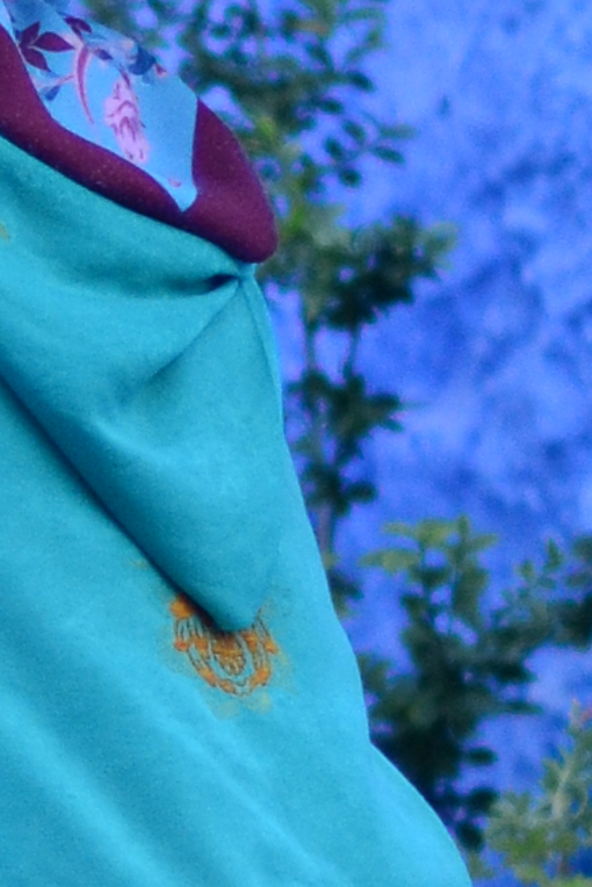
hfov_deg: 2.6
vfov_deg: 3.9
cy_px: 740
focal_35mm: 529
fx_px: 13034
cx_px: -805
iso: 280
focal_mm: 50
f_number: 1.6
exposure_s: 1/2000
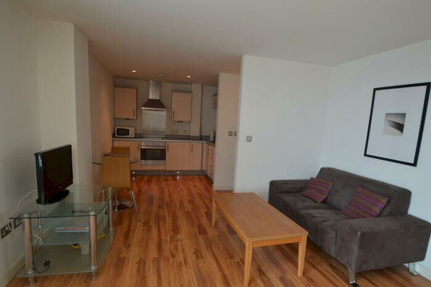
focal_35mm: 18
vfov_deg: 67.3
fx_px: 215
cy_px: 144
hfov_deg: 90.0
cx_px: 216
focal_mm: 12
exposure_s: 1/100
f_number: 5
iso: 400
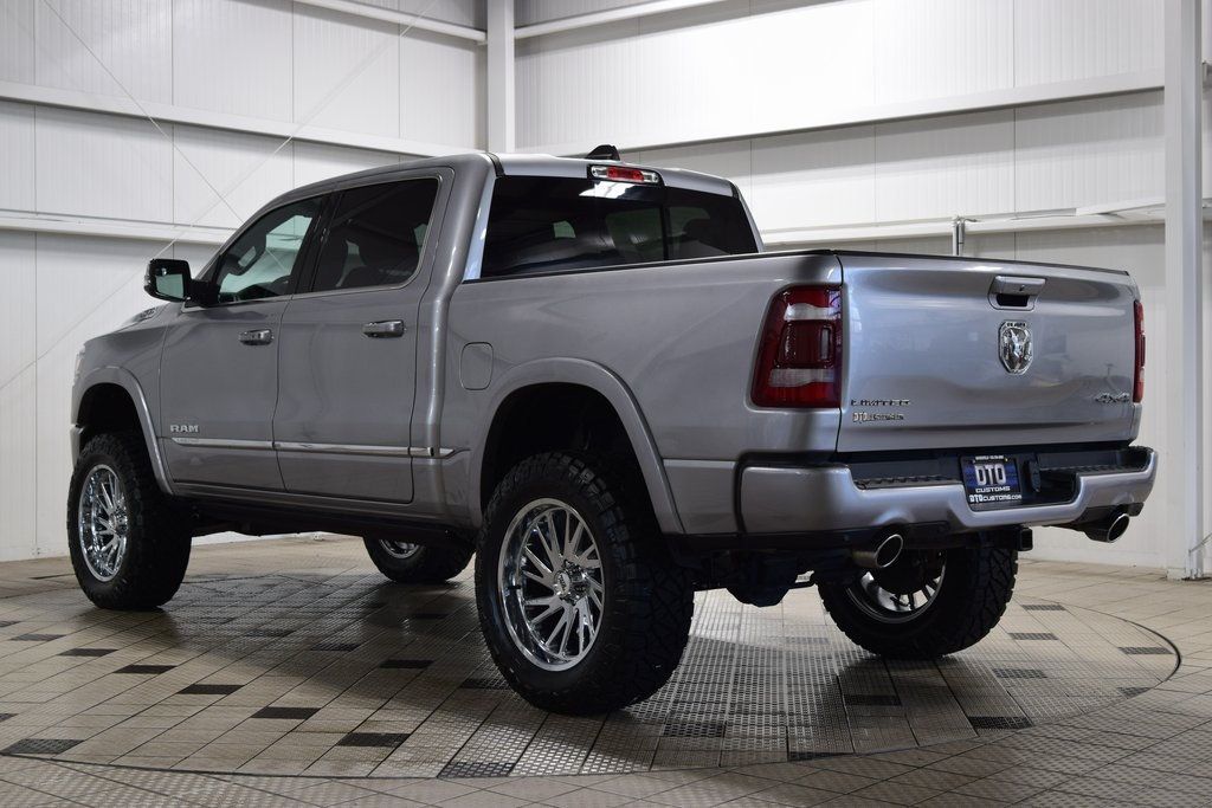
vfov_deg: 26.5
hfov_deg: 38.9
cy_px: 404
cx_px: 606
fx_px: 1717
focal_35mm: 51
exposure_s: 1/15
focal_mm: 34
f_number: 6.3
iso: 400
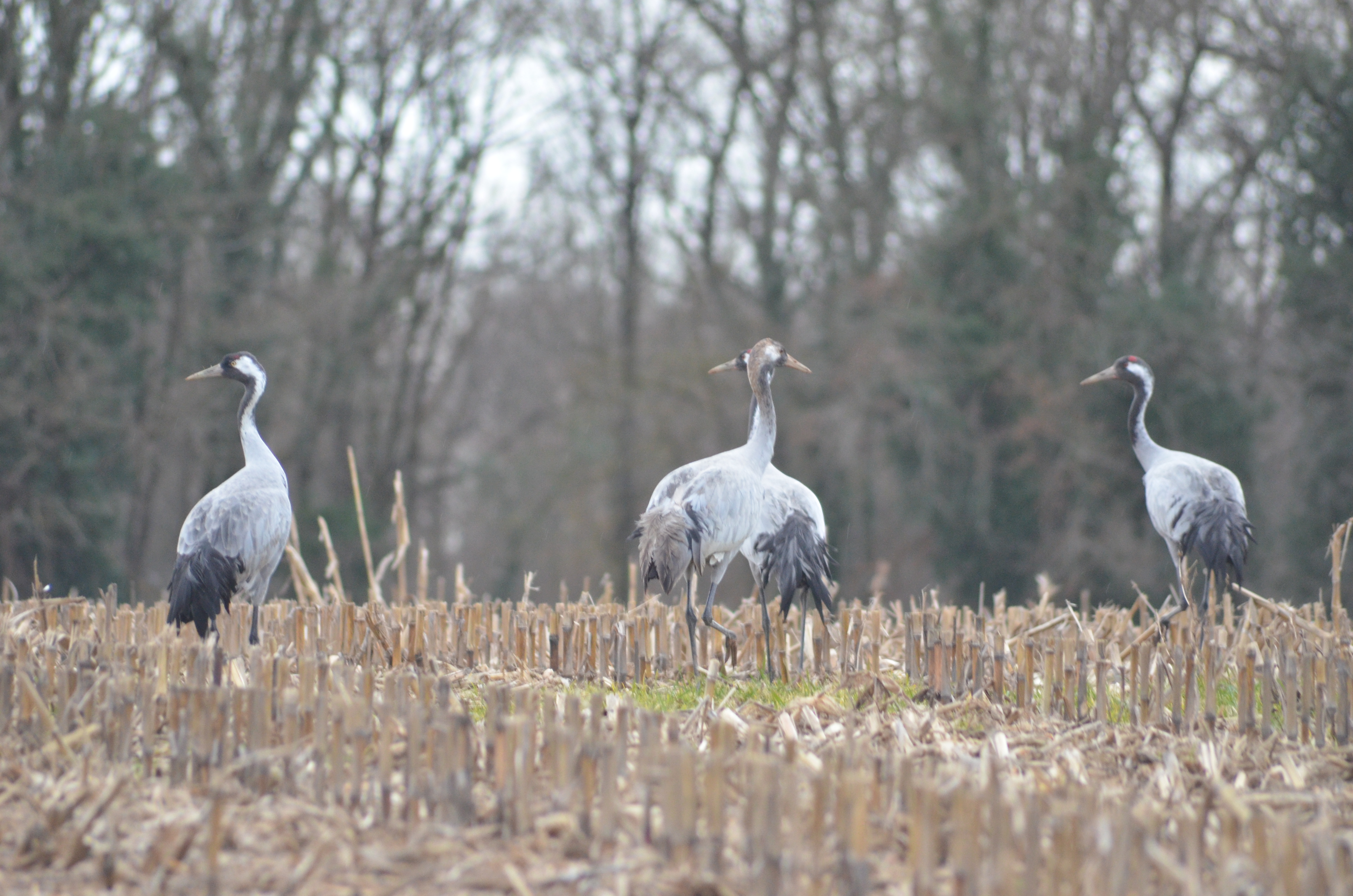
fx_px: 16877
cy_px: 448
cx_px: 676
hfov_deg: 4.6
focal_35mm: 450
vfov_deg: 3.0
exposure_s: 1/125
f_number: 5.6
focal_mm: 300
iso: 1600
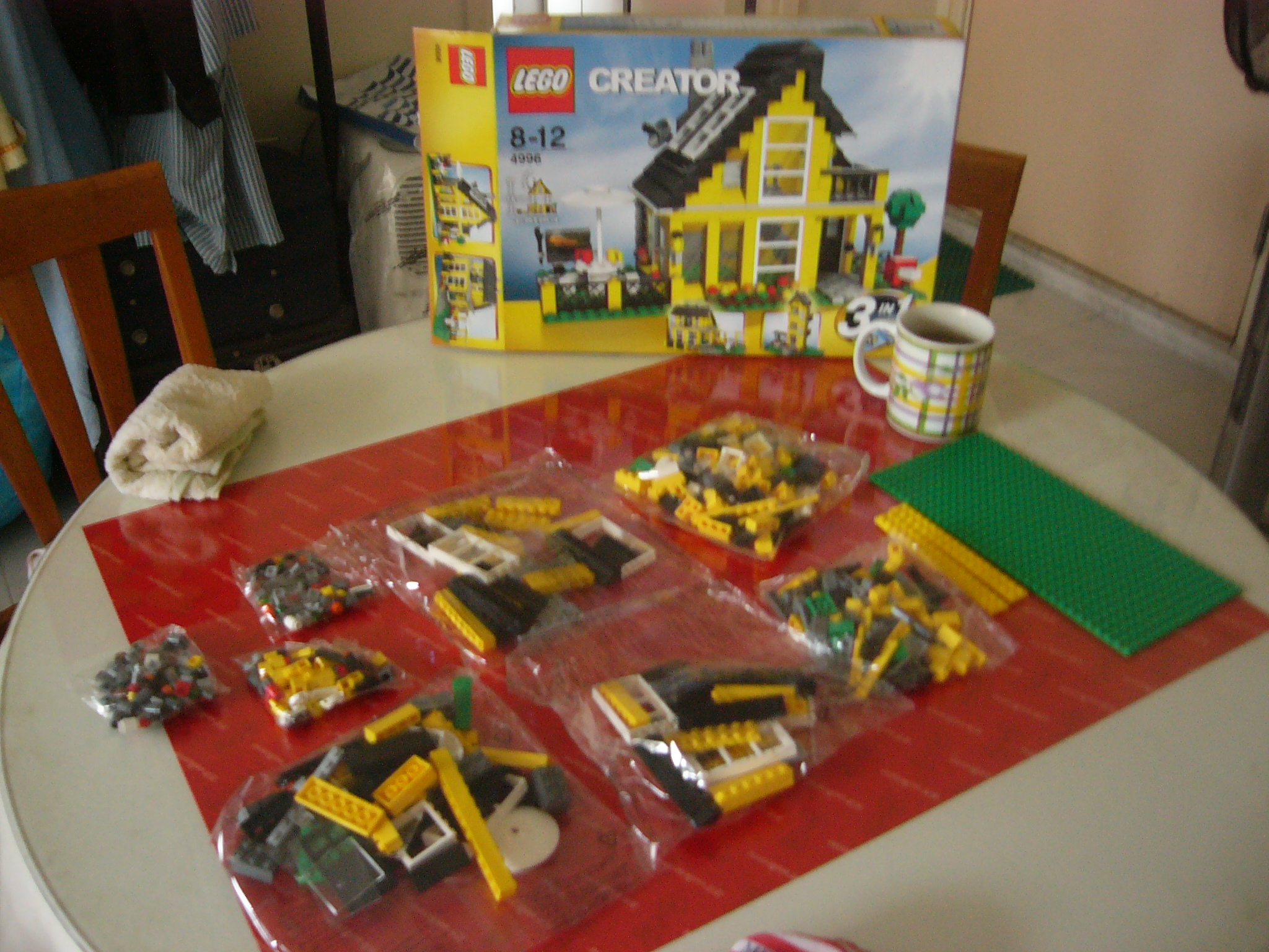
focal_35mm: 35
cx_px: 634
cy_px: 476
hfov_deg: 52.6
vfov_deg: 40.7
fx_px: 1283
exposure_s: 1/8
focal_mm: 5.8
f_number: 2.8
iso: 200
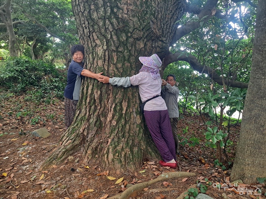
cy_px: 100
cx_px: 133
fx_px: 184
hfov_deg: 71.6
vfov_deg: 56.8
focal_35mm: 24
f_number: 1.8
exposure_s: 1/60
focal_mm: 5.23
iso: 160
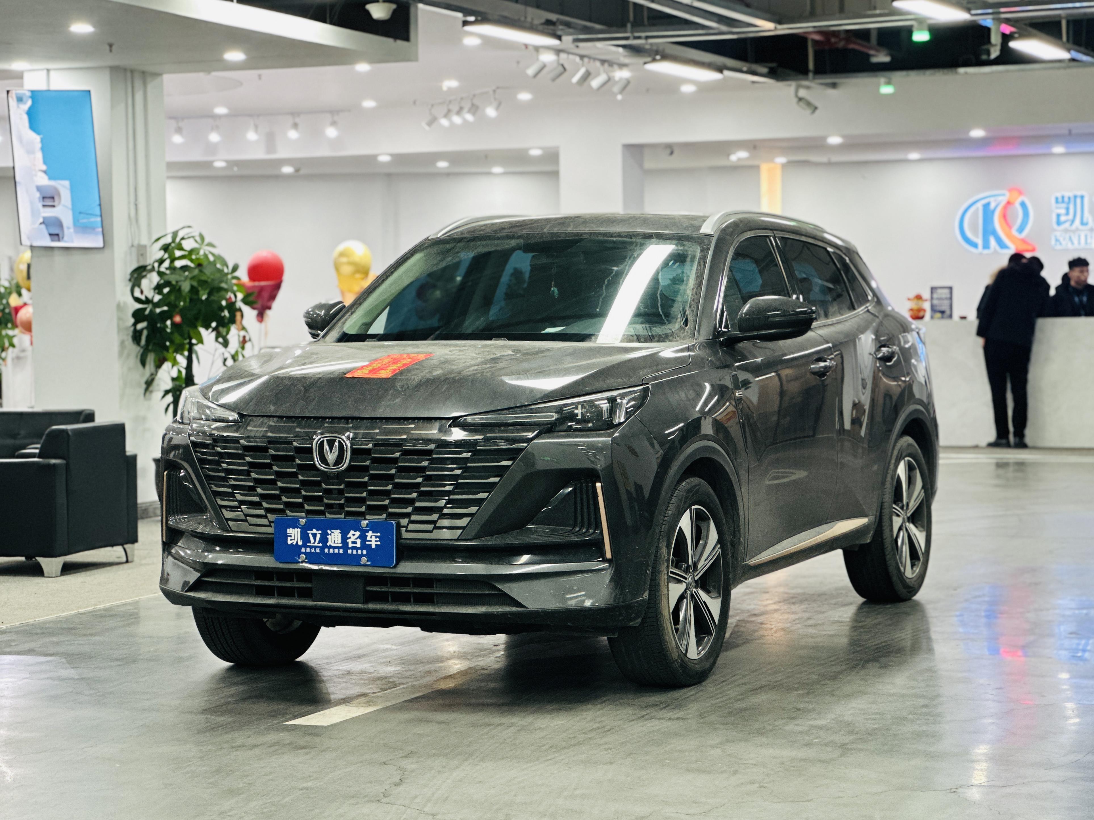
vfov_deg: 19.1
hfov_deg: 25.3
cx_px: 547
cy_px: 410
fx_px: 2433
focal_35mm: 77
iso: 160
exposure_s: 1/33
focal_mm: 9
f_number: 2.8
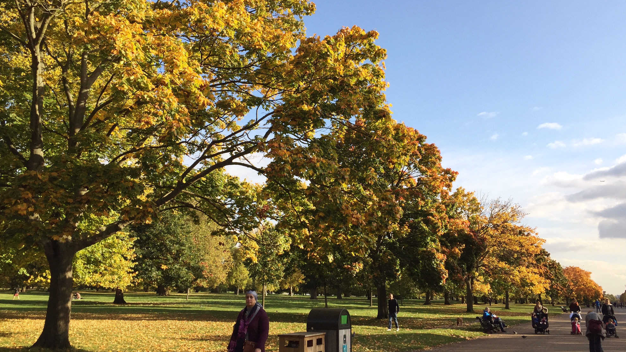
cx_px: 319
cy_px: 158
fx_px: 548
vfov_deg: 35.6
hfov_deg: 59.5
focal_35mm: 33
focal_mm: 4.15
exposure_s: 1/1163
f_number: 2.2
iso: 32
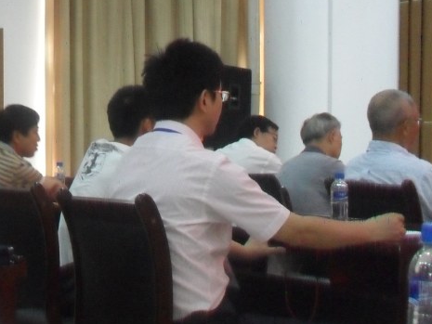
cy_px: 202
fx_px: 961
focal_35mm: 77
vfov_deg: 19.1
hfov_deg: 24.0
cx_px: -16
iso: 400
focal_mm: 6.3
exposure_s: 1/15
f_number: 3.2
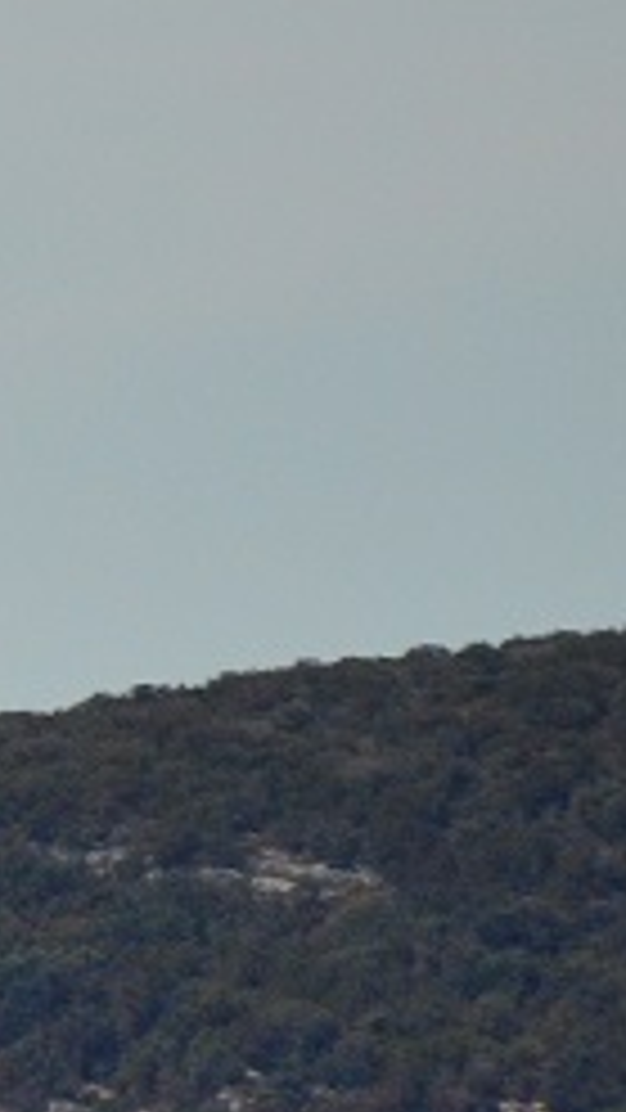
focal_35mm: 1903
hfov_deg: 0.6
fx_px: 56137
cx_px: -1500
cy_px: 689
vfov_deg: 1.1
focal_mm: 300
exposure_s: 1/8000
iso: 1000
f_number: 5.6
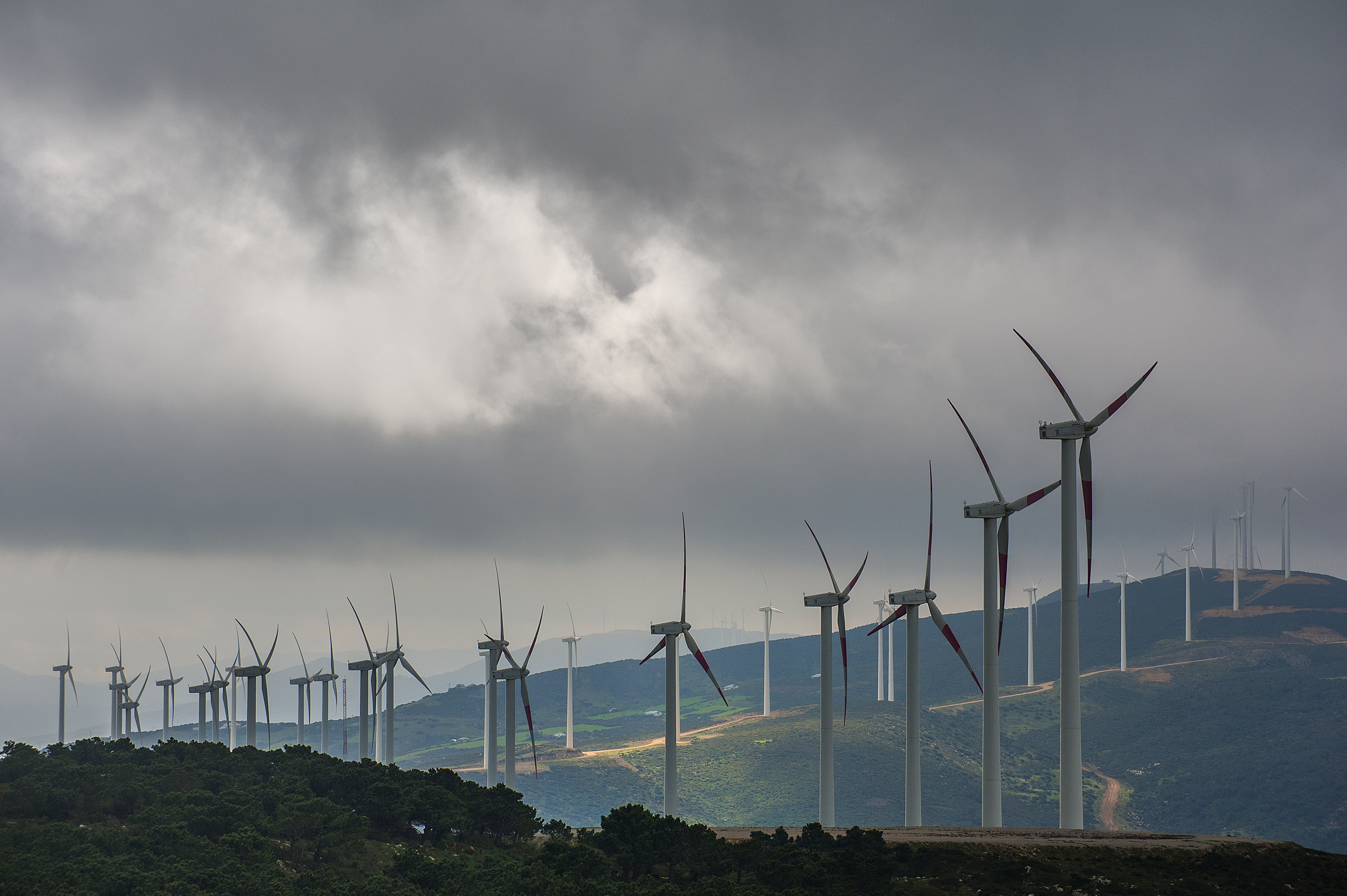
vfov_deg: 7.8
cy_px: 448
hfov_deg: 11.8
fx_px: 6544
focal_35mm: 175
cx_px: 674
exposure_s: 1/800
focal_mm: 175
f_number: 5.6
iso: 200
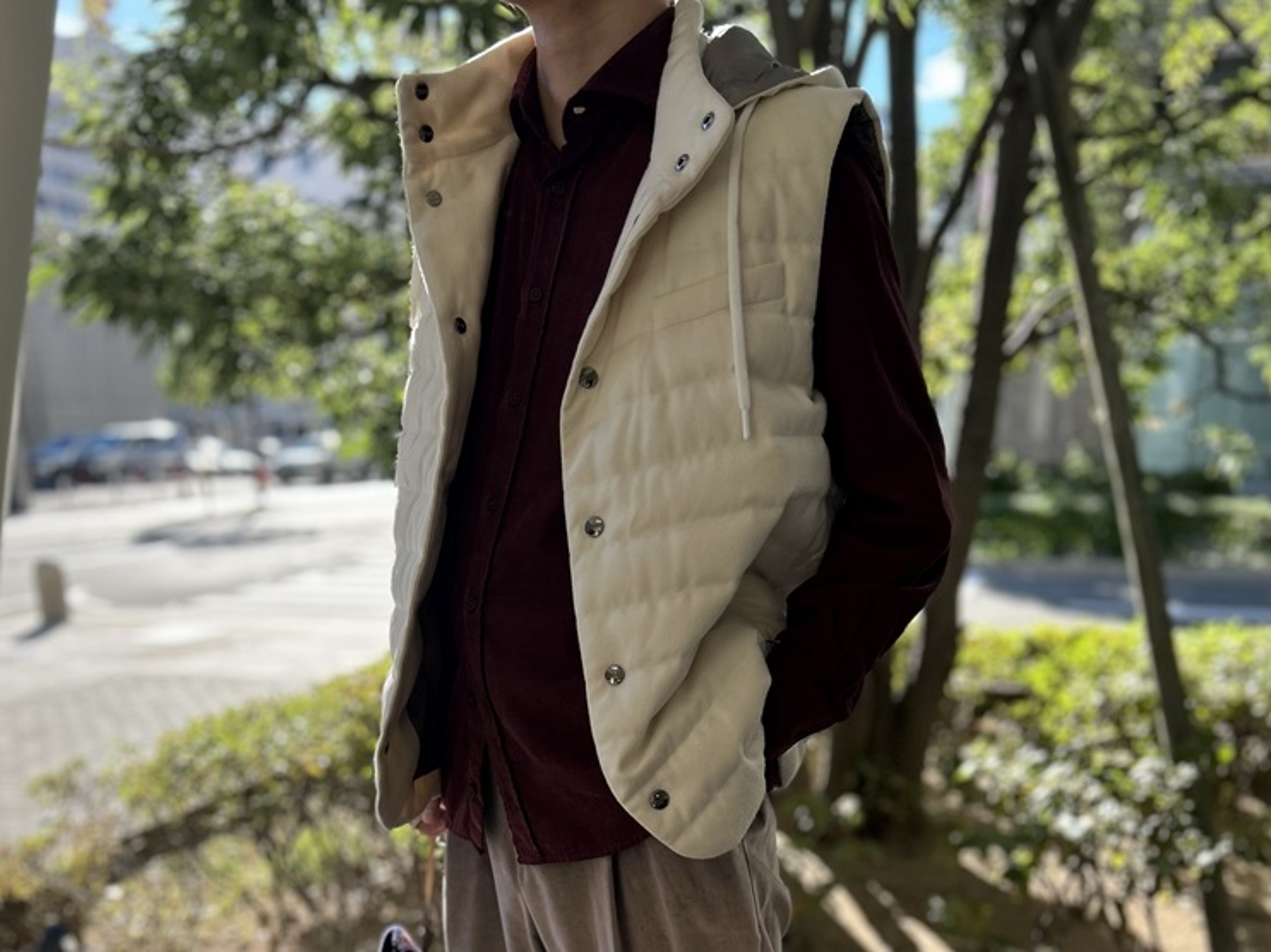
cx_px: 636
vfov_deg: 53.0
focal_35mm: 26
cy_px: 476
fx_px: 954
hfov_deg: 67.3
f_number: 1.5
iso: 50
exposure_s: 1/1135
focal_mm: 5.7
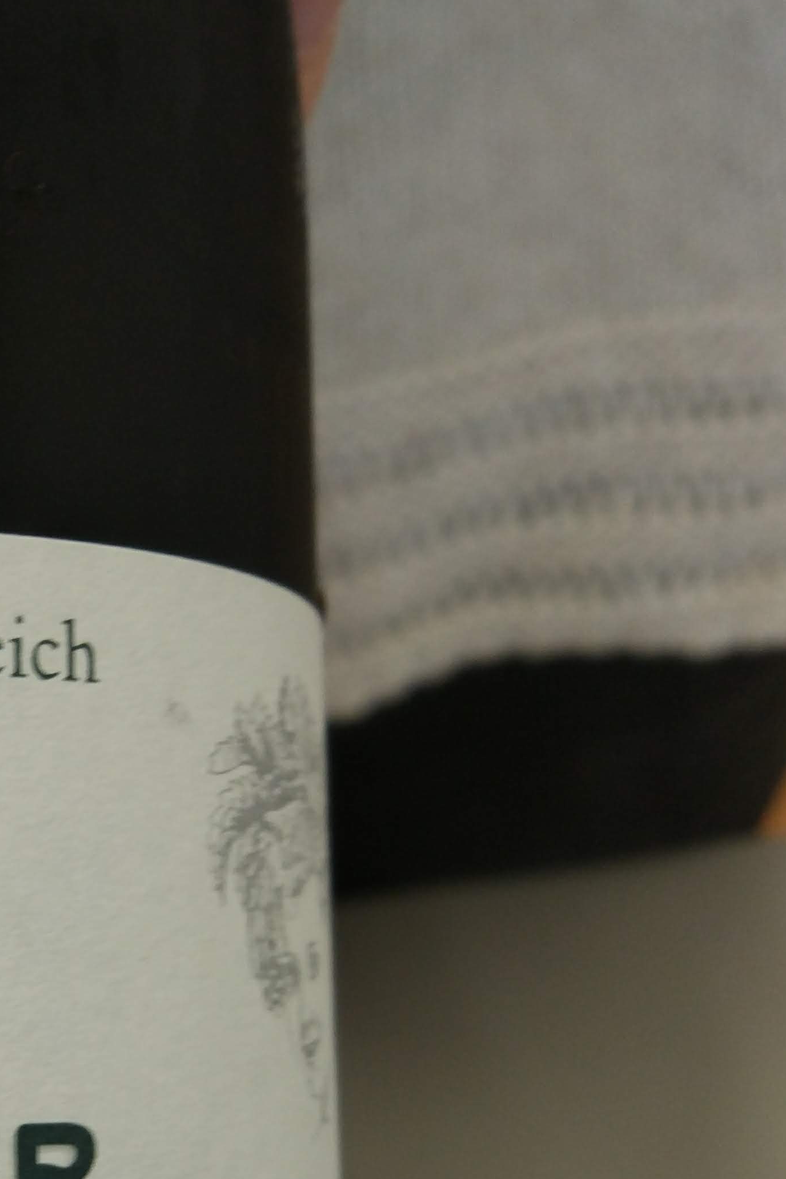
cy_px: 904
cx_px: -167
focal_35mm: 65
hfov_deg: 19.6
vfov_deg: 30.4
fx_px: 2129
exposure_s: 1/50
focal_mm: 4.26
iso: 174
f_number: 2
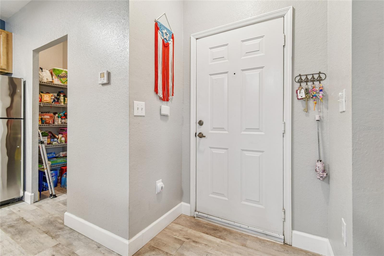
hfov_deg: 100.4
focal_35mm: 15
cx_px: 192
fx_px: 160
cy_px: 128
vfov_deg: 77.3
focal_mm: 10
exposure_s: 1/2
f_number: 7.1
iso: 100
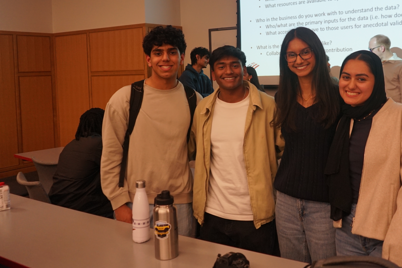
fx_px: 435
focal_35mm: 39
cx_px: 265
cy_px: 87
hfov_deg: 48.8
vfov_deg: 33.9
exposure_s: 1/125
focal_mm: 28
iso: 800
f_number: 3.5
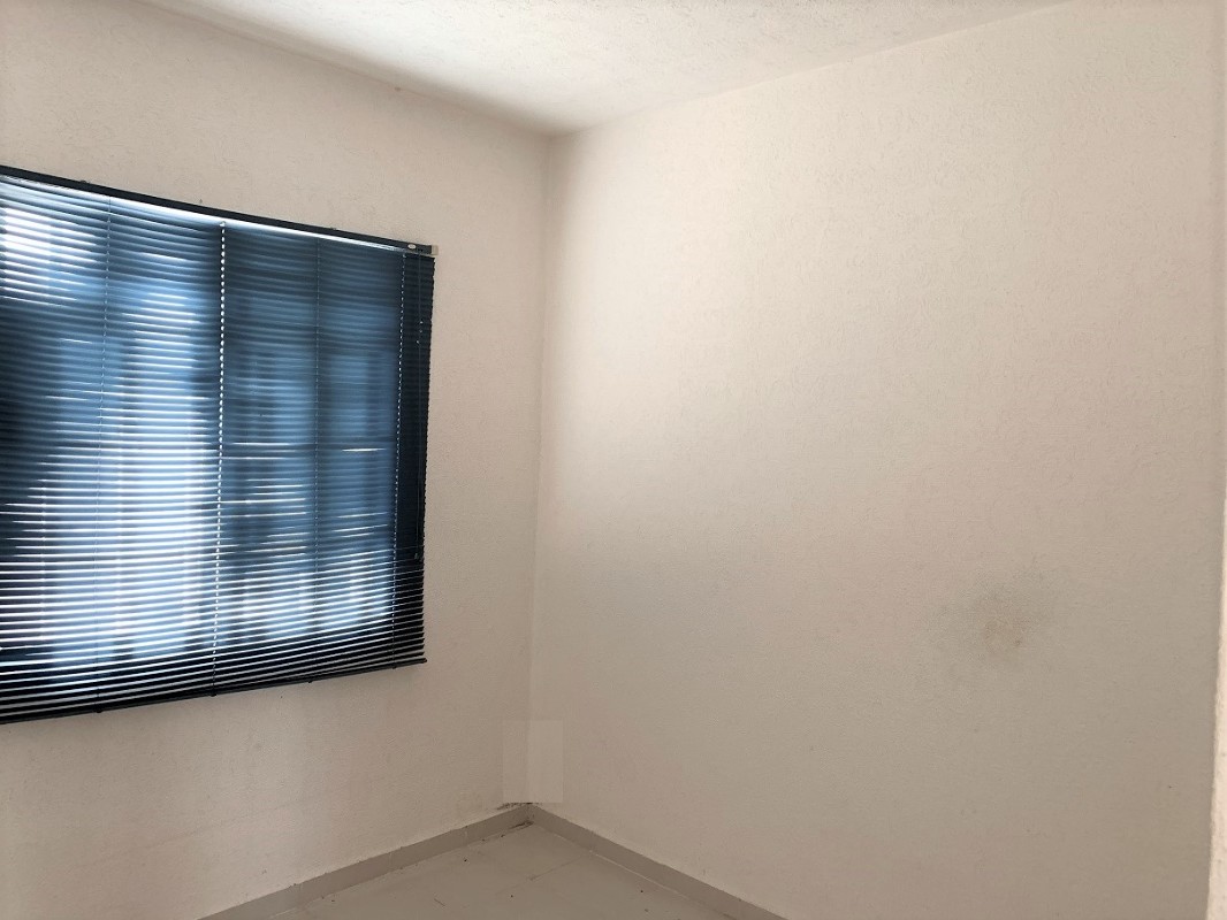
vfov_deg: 53.1
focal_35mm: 26
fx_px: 922
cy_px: 460
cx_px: 614
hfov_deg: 67.3
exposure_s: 1/105
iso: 100
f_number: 1.8
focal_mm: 4.25
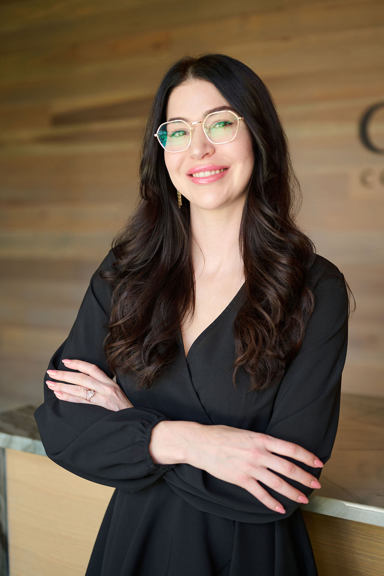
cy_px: 288
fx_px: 800
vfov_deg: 39.6
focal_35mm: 50
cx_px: 192
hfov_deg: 27.0
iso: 320
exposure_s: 1/160
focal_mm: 50
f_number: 2.2
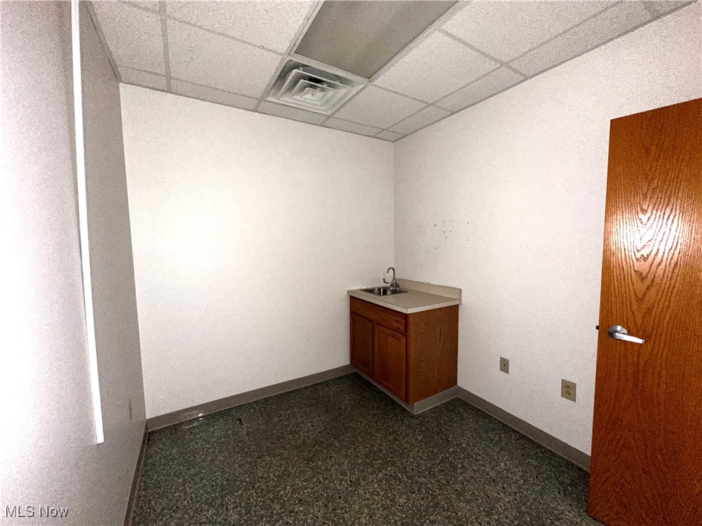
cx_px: 351
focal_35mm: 14
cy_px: 263
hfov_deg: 102.1
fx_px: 284
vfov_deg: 85.7
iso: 250
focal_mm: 2.22
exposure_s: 1/43
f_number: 2.2
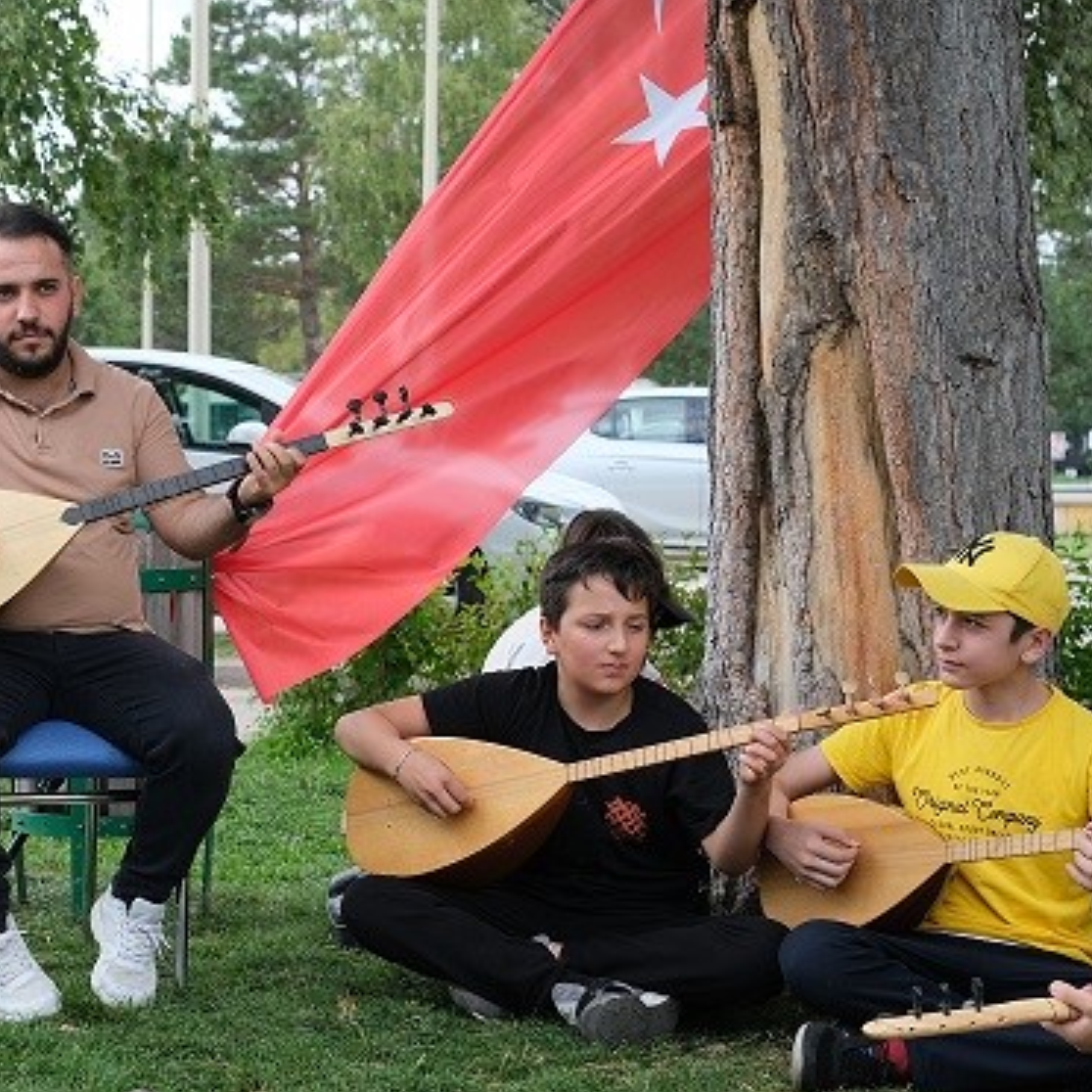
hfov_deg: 19.1
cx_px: 94
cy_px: 751
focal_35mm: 89
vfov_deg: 19.4
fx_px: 3176
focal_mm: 33
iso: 320
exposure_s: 1/450
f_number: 4
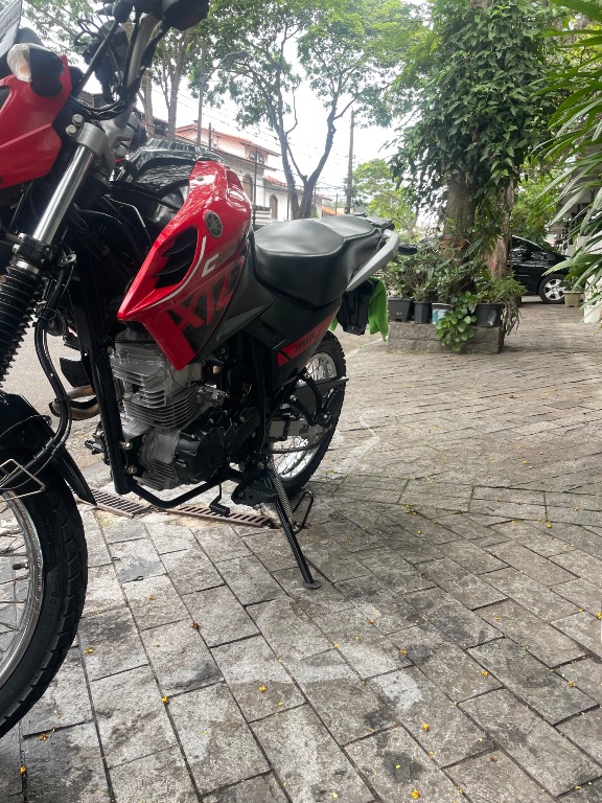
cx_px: 301
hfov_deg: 53.1
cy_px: 402
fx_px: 603
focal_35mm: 26
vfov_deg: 67.3
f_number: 1.6
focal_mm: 4.2
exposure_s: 1/121
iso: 50
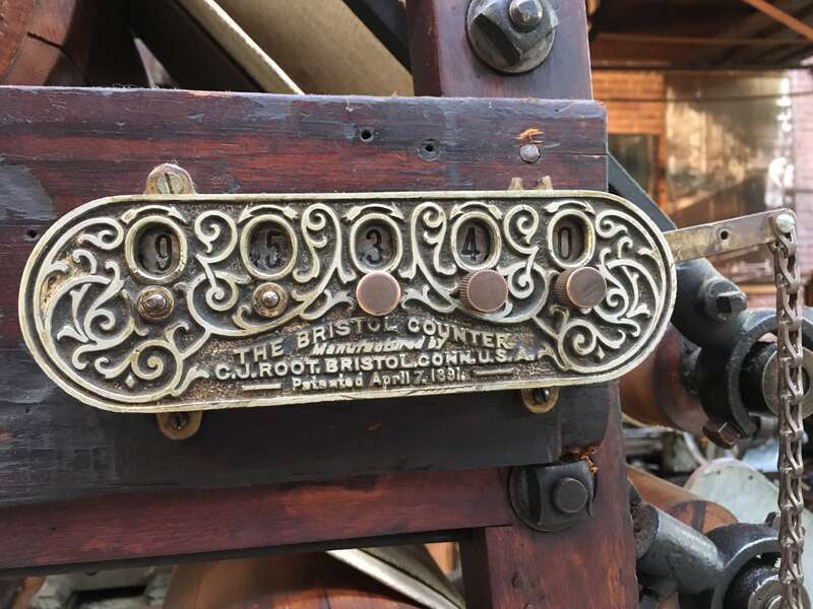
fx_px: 681
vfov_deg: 48.2
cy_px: 304
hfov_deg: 61.7
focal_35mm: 29
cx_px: 406
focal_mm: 4.15
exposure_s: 1/15
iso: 200
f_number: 2.2
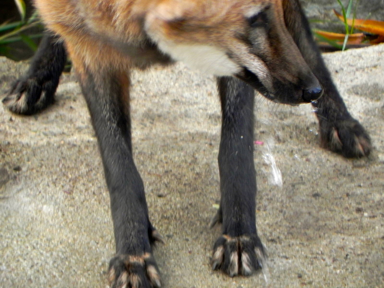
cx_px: 192
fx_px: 7521
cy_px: 144
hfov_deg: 2.9
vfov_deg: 2.2
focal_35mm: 678
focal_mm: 120
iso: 234
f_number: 5
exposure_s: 1/60
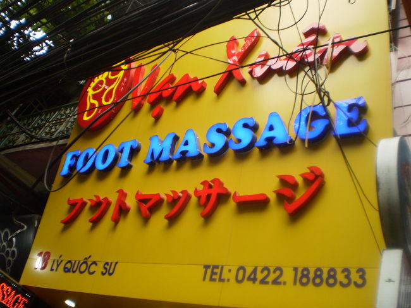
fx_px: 427
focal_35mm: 36
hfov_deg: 51.4
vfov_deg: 39.6
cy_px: 154
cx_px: 206
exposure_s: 1/60
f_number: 3.1
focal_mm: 6.3
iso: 64
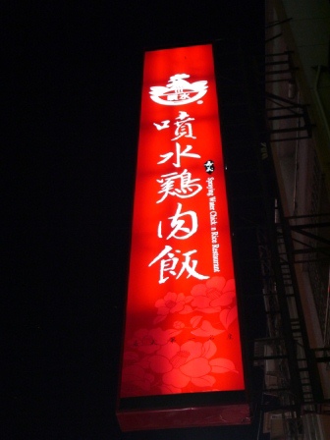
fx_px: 661
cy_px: 220
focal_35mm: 52
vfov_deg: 36.8
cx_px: 165
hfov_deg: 28.0
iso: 1600
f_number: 5.1
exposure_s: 1/30
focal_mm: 26
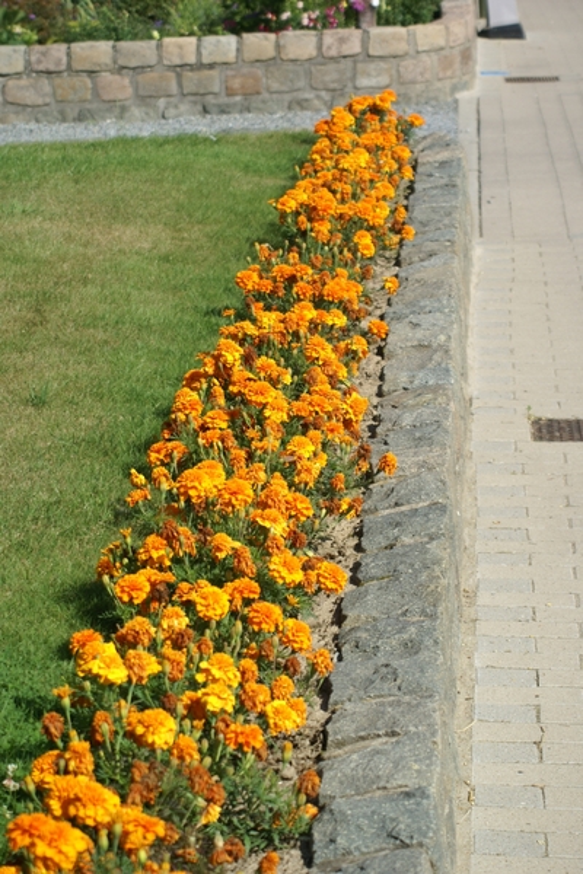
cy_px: 437
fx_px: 2915
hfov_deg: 11.4
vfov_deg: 17.1
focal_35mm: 120
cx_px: 292
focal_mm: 80
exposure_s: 1/320
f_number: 7.1
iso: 100
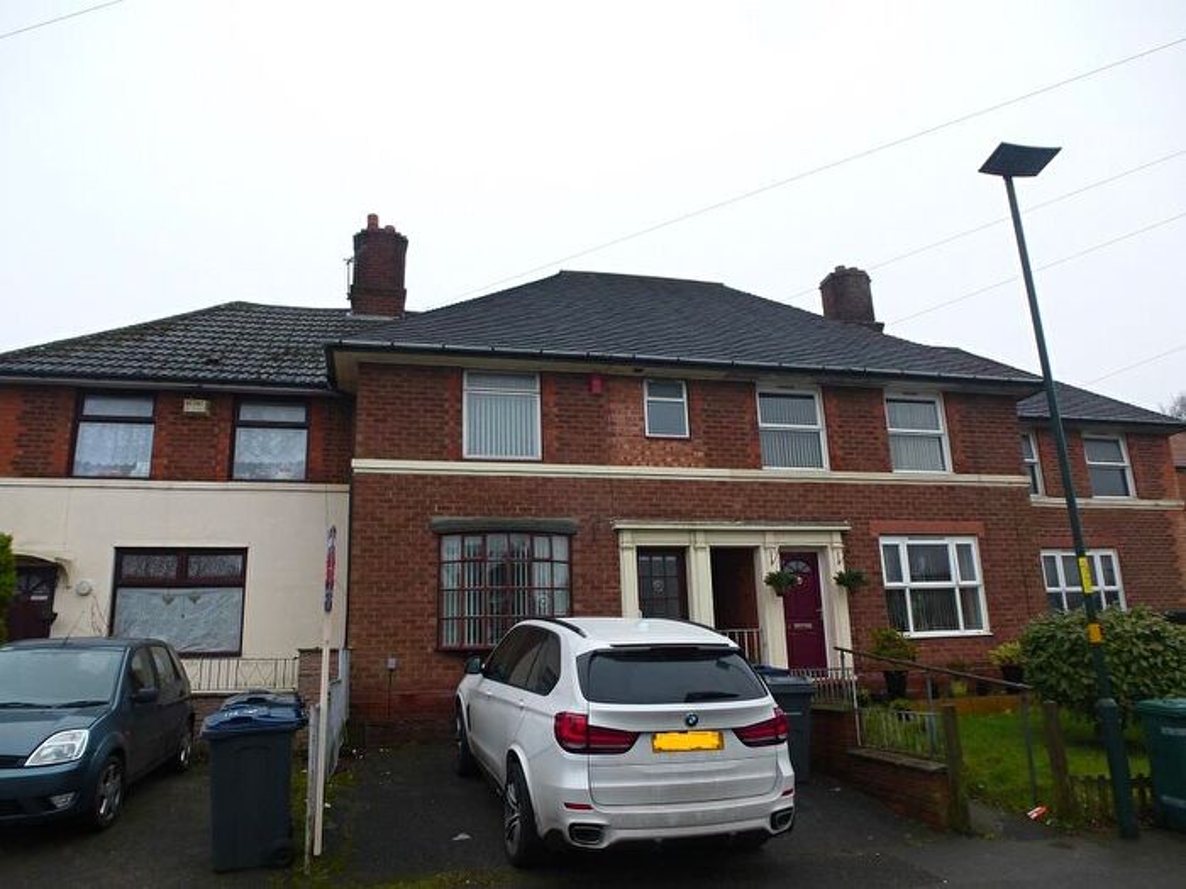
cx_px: 593
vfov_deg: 56.8
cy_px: 444
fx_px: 822
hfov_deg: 71.6
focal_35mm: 24
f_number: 3.5
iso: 200
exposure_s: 1/100
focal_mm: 4.3
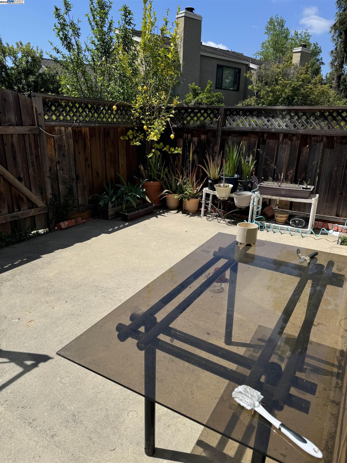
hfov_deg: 56.8
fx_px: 321
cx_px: 174
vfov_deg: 71.6
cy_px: 232
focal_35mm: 24
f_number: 1.78
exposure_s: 1/5348
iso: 80
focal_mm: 6.76
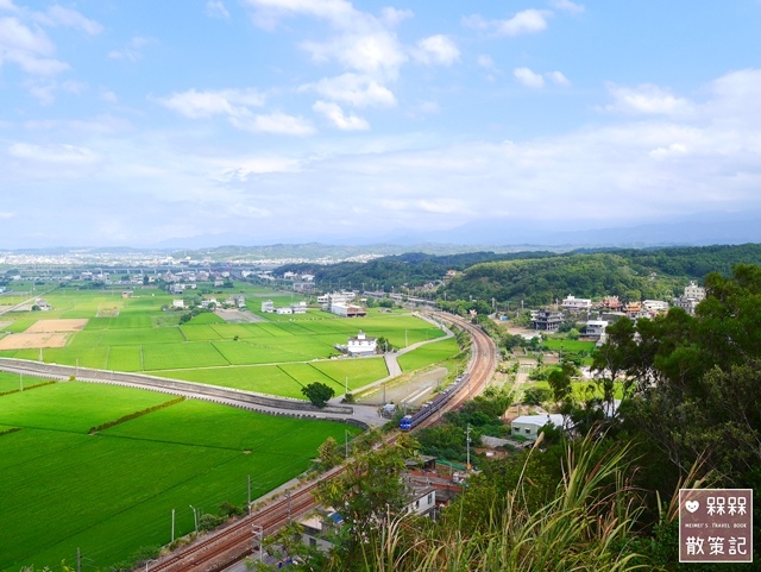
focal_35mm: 30
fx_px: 660
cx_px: 380
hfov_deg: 59.9
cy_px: 286
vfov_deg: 46.9
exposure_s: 1/640
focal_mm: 15
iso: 160
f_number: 4.5
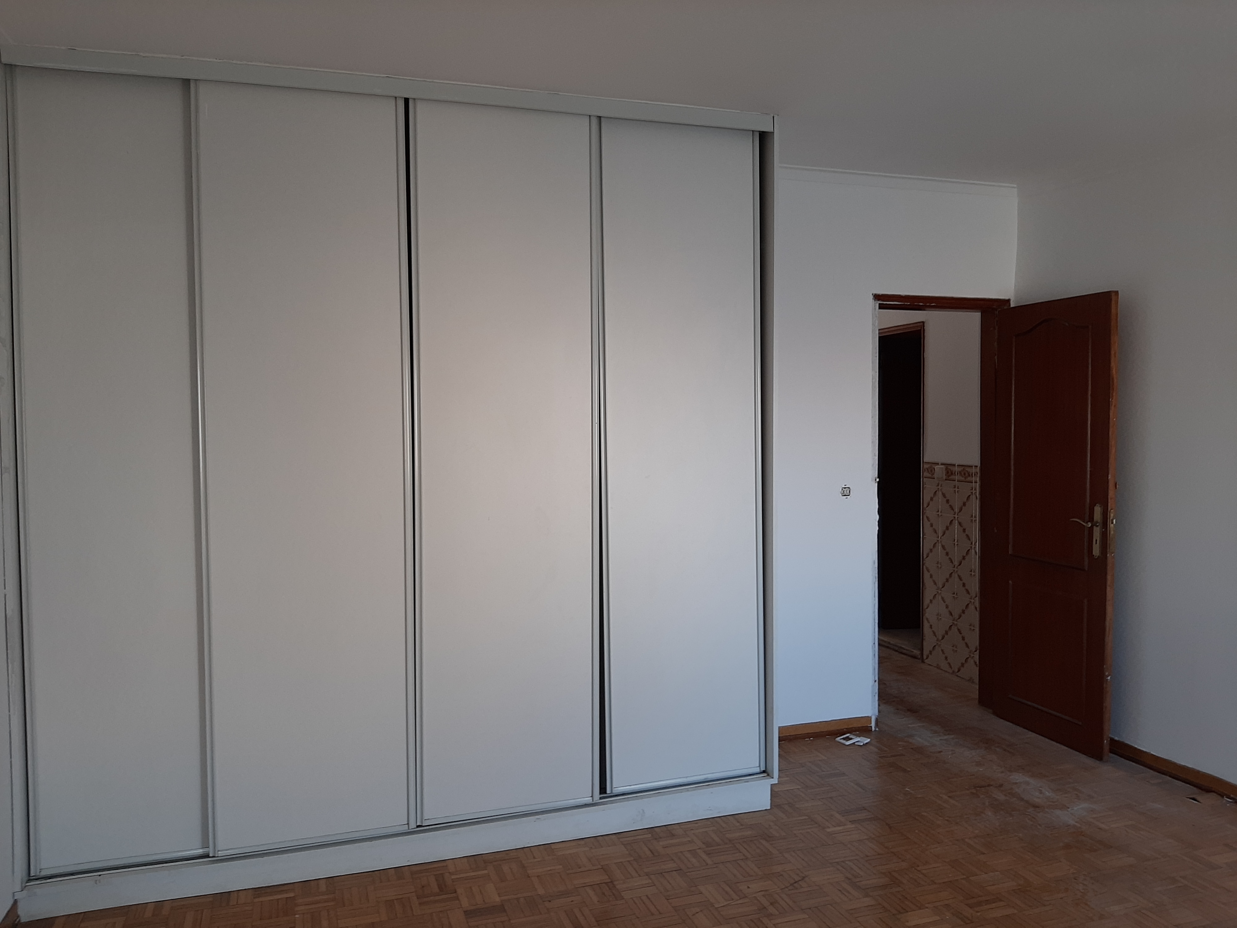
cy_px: 464
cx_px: 618
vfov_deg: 51.4
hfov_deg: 65.3
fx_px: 965
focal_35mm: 27
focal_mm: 3.93
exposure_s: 1/50
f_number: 1.7
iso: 50
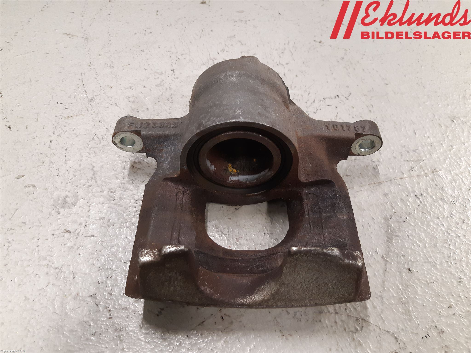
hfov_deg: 67.3
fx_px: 354
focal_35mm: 26
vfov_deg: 53.1
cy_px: 176
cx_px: 236
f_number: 1.7
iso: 200
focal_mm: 3.93
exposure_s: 1/50
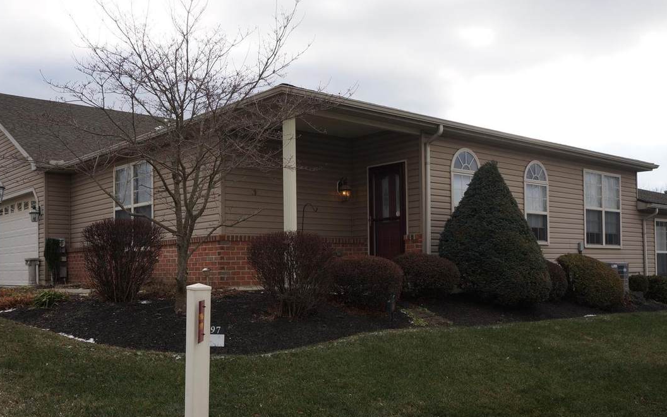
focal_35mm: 37
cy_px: 257
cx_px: 308
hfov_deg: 52.7
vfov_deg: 34.3
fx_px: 673
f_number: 9
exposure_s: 1/100
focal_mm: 20
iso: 100
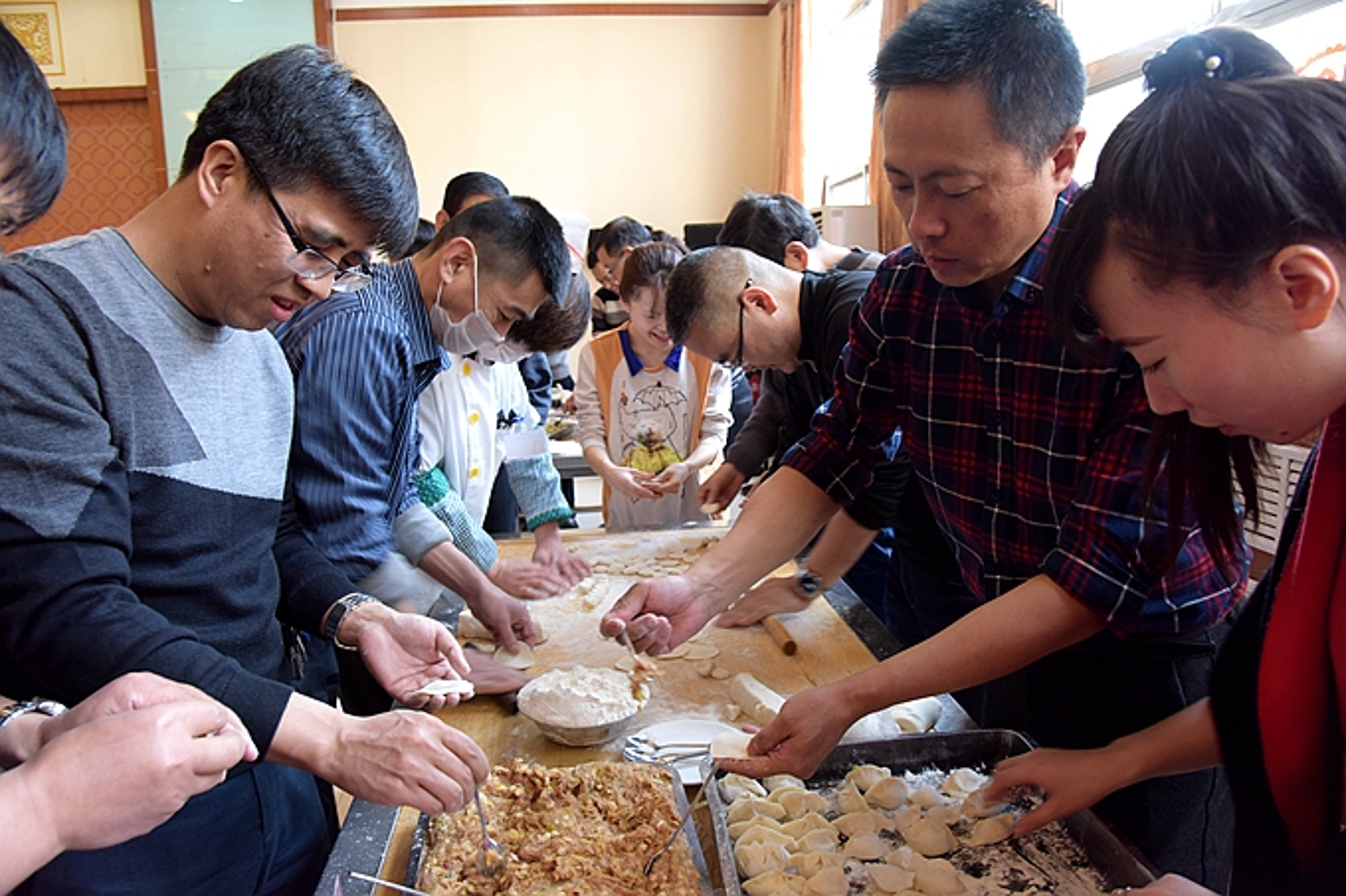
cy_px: 448
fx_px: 897
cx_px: 673
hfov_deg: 73.8
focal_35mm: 24
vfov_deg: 53.1
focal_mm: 24
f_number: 6.3
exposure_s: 1/40
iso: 2500
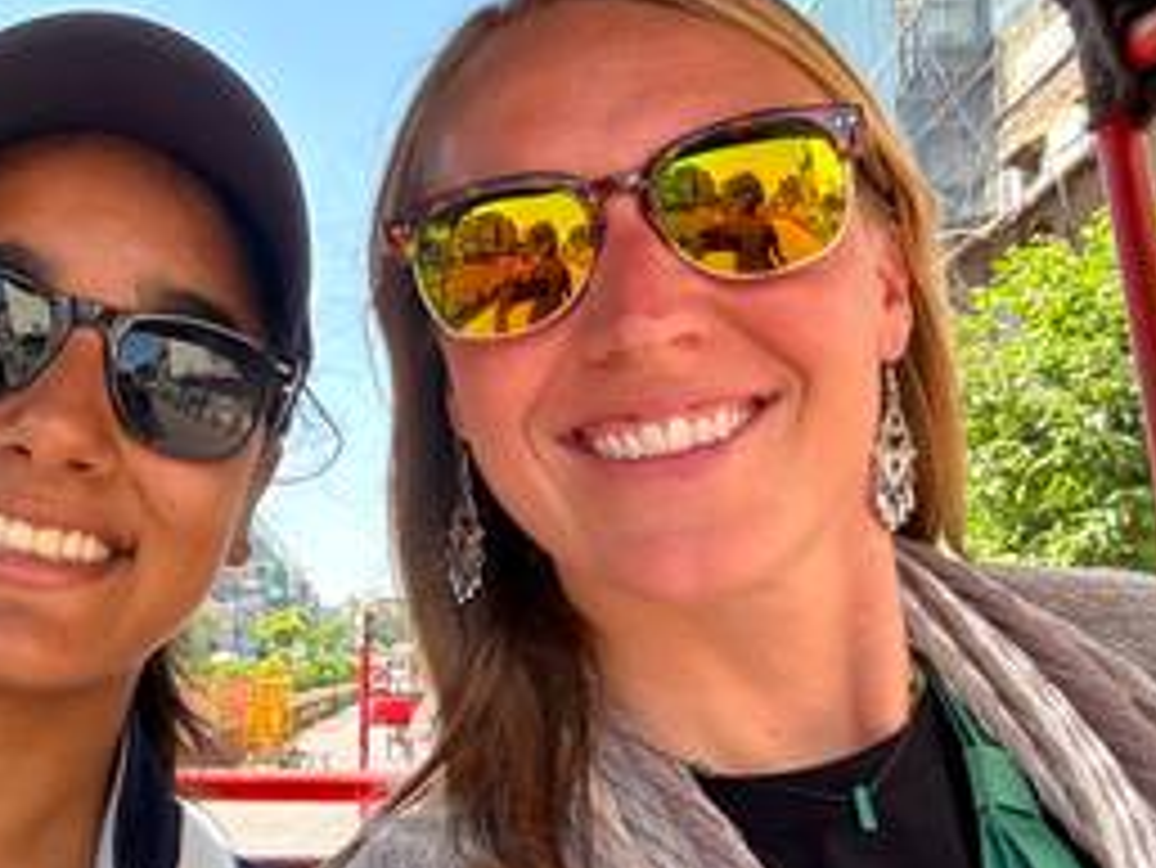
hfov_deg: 43.3
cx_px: 391
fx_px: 1437
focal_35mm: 43
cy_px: 405
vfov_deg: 33.6
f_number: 1.9
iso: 32
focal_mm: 2.69
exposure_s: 1/172
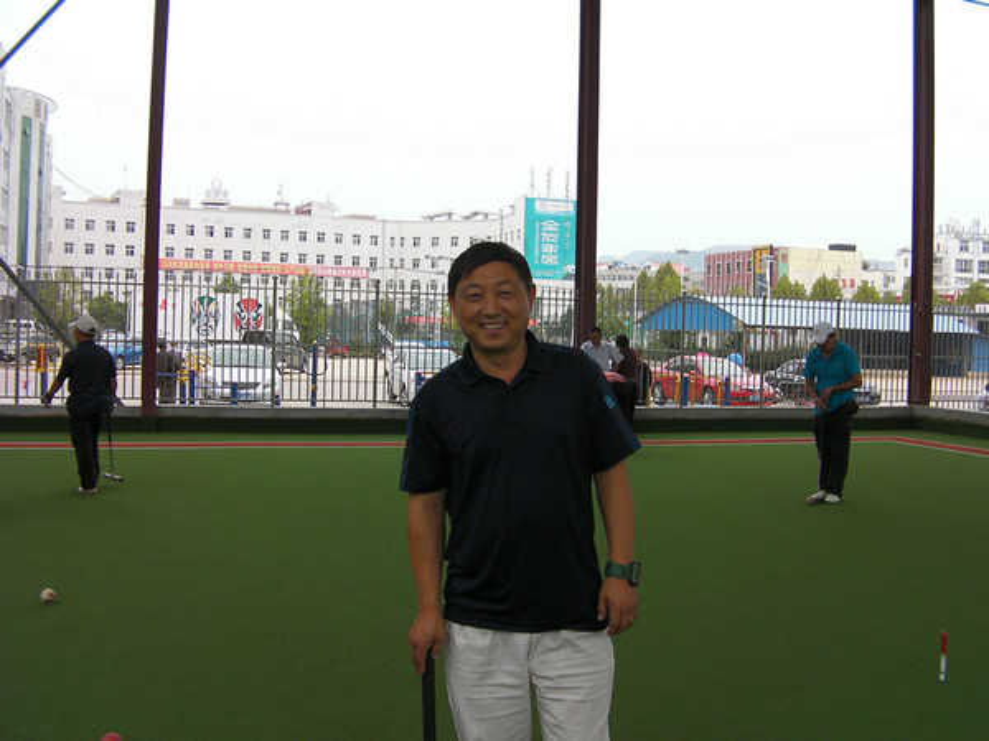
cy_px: 370
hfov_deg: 49.0
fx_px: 1086
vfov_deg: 37.7
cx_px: 494
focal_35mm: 38
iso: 57
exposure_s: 1/100
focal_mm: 6.8
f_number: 3.5
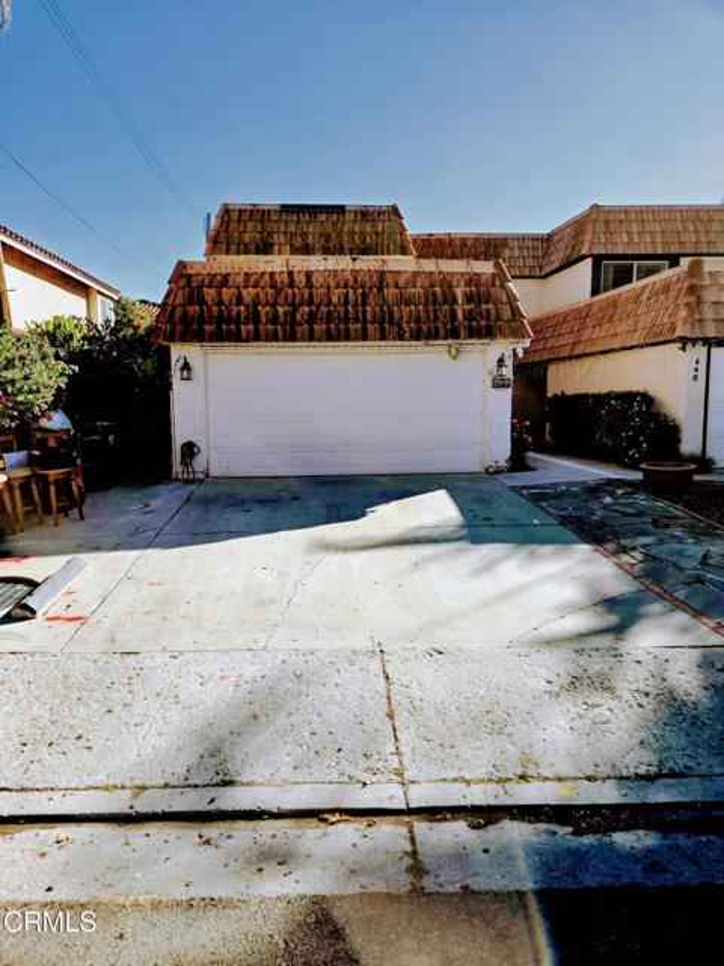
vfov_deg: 73.9
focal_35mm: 23
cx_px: 362
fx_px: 641
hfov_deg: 58.9
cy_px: 483
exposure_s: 1/4187
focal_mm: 5.4
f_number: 1.8
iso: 80
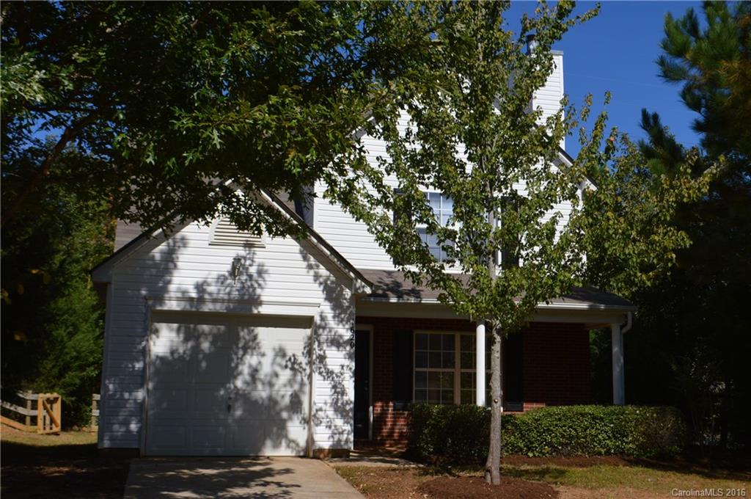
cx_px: 376
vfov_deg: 30.8
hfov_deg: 45.0
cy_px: 250
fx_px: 906
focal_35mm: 44
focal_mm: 29
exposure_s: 1/400
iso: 100
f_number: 7.1
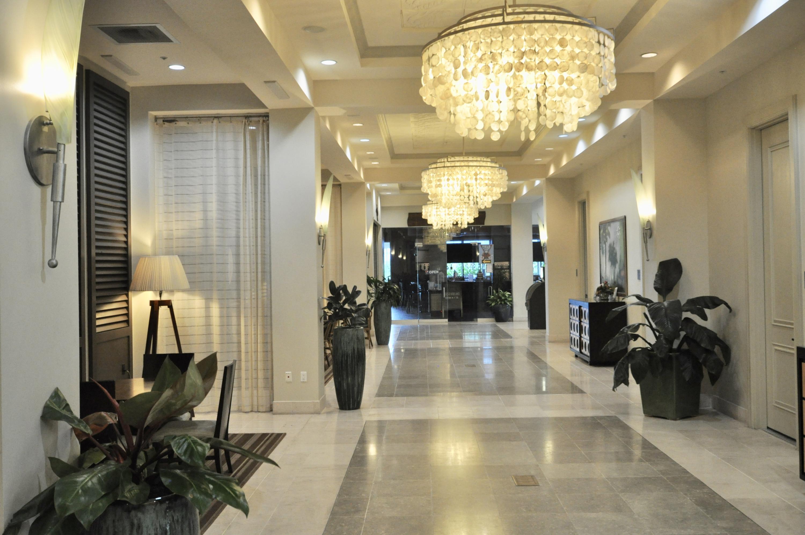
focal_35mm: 36
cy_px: 268
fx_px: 804
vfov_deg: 36.8
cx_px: 402
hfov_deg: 53.2
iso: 1250
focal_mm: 24
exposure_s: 1/60
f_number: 4.5
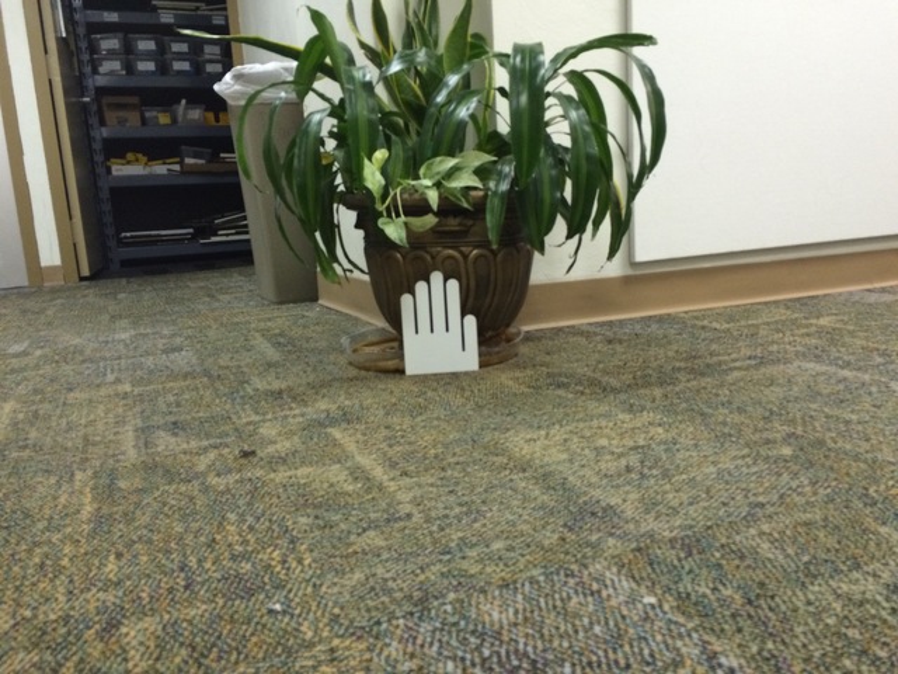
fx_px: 752
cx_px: 449
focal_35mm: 29
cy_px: 337
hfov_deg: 61.7
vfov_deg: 48.2
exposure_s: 1/30
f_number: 2.2
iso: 200
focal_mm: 4.15
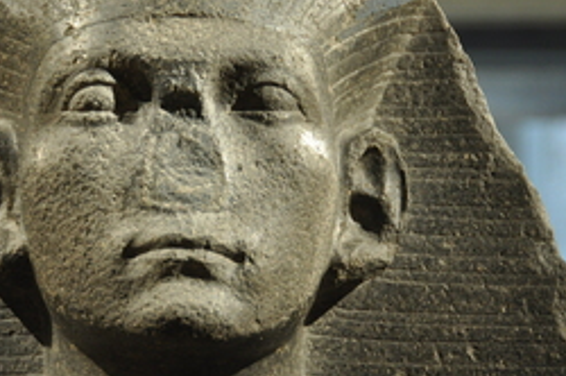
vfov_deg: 5.5
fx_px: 3939
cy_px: 215
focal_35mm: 251
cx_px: 201
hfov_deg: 8.2
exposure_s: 1/25
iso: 1000
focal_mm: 95
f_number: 5.3
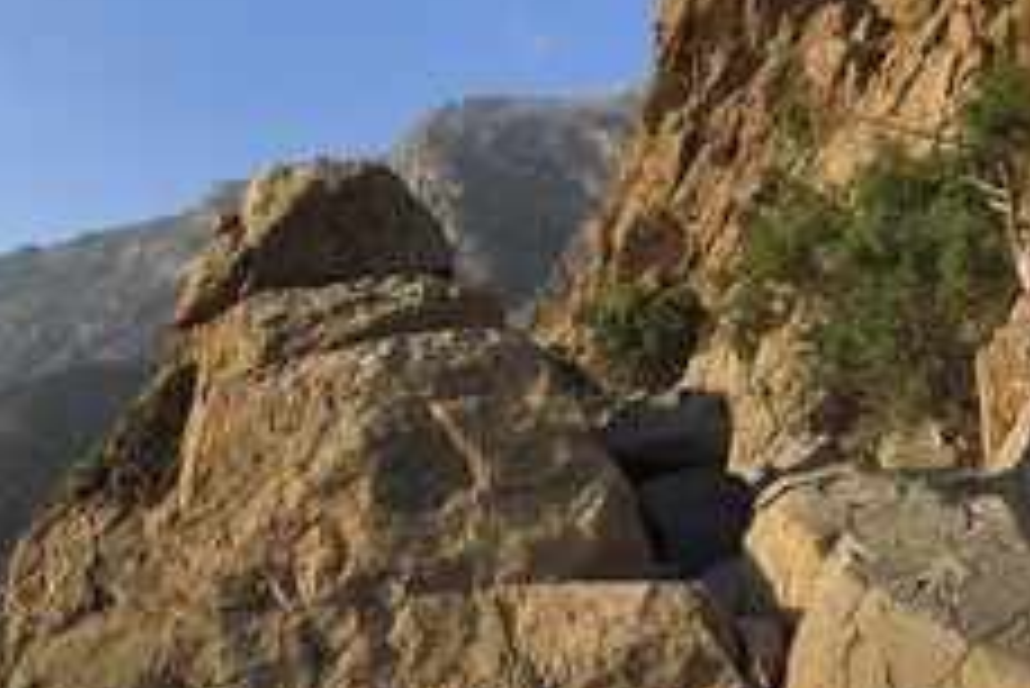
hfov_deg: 43.8
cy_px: 234
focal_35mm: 44
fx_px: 1260
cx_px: 688
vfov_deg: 30.4
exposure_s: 1/500
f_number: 9
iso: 200
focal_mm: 24
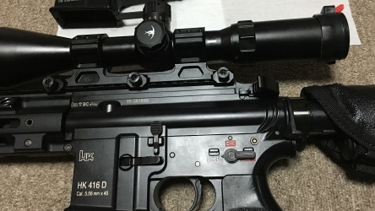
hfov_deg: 61.0
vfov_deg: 36.6
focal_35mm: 32
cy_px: 83
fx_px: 318
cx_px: 189
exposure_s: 1/15
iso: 100
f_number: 2.2
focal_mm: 4.15
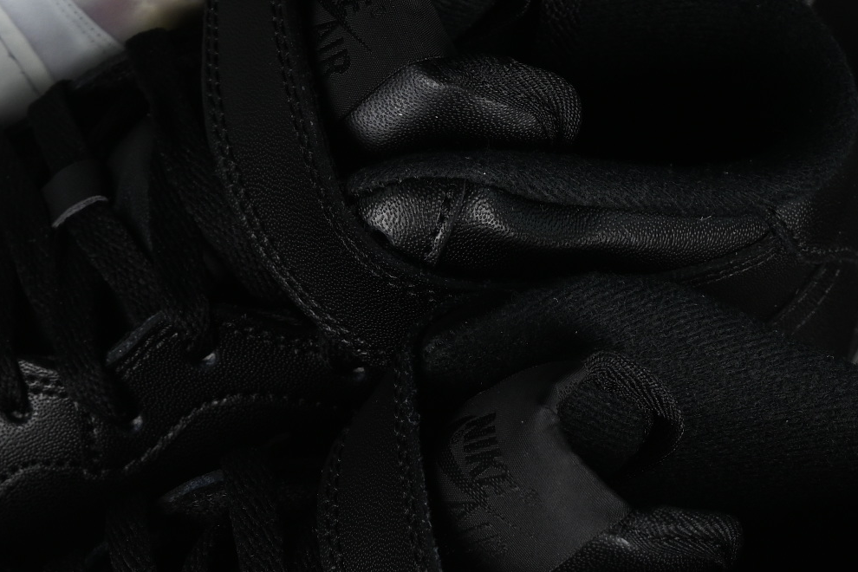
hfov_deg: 9.7
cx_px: 205
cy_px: 569
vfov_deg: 6.5
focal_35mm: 211
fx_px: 5028
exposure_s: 1/50
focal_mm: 50
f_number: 6.3
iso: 160
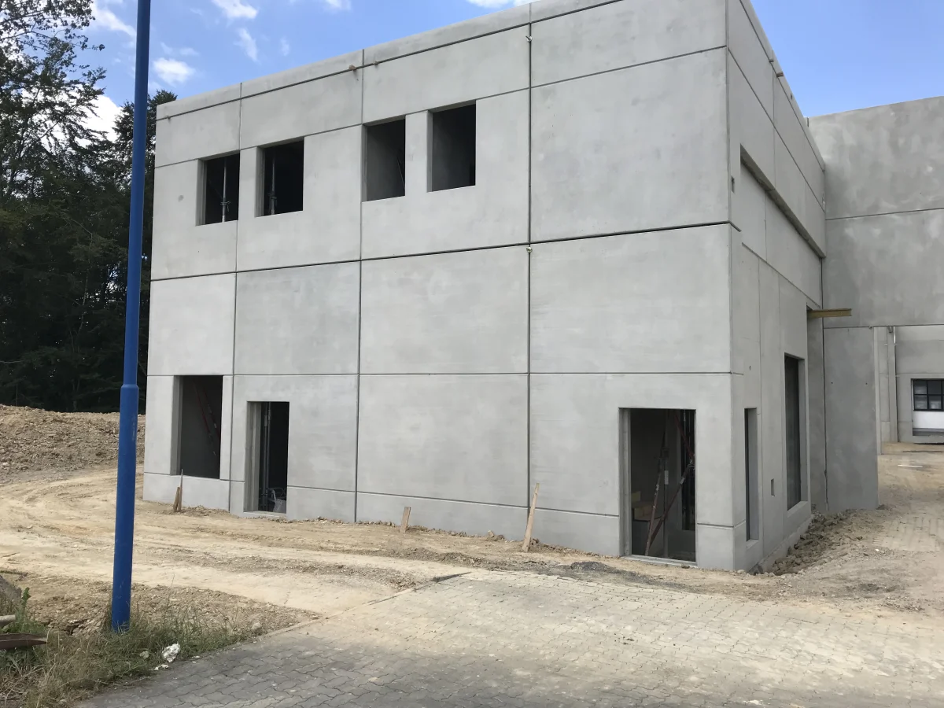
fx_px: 764
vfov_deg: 49.7
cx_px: 472
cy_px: 354
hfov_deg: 63.4
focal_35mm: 28
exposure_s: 1/1451
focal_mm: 3.99
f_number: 1.8
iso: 20
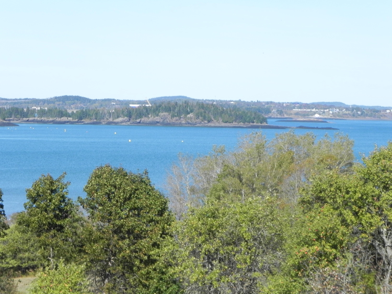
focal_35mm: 162
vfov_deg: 9.2
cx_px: 196
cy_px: 147
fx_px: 1835
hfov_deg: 12.2
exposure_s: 1/437
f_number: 6.3
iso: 160
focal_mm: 28.8
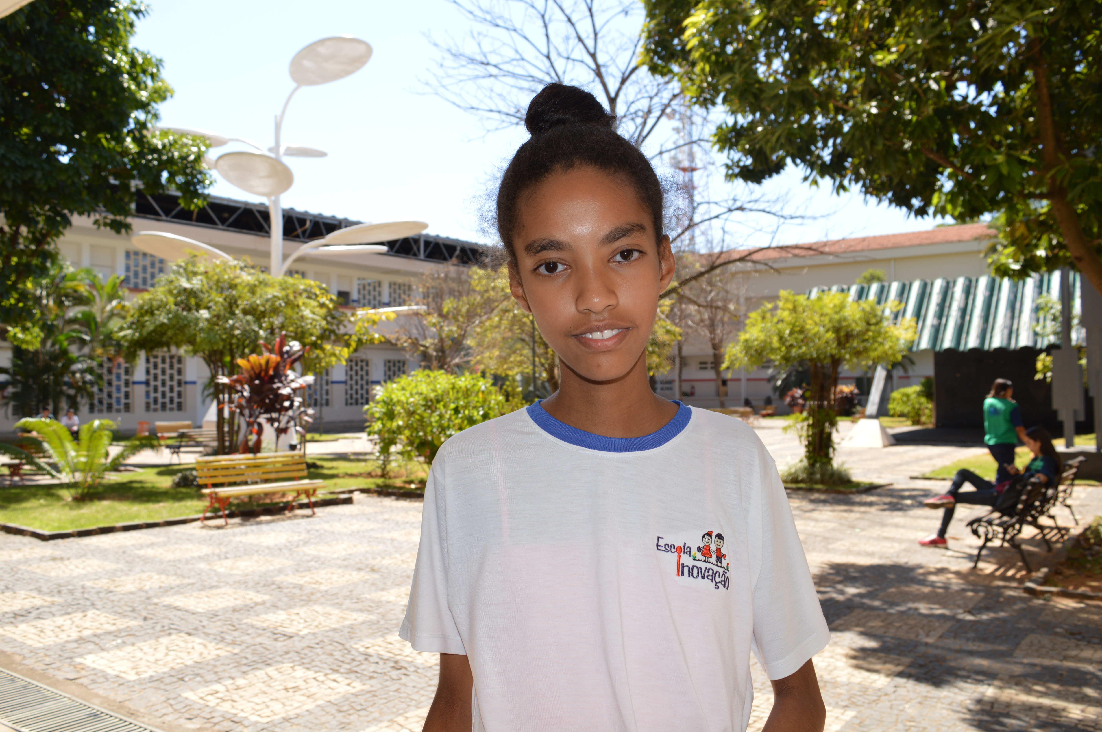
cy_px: 366
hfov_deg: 62.0
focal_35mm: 30
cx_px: 551
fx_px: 918
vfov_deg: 43.5
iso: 100
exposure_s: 1/200
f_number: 7.1
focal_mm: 20
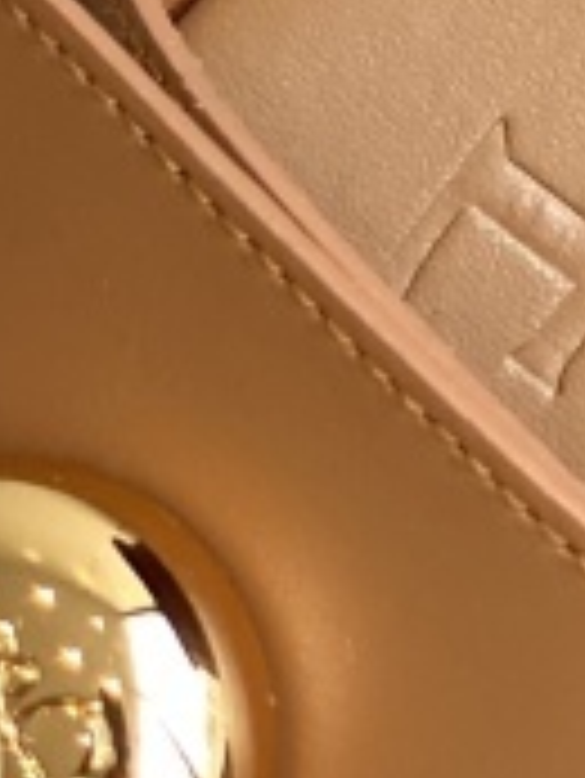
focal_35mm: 240
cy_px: -800
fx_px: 5401
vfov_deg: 7.9
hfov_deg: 6.0
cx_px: 1184
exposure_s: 1/182
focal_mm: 6
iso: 20
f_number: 2
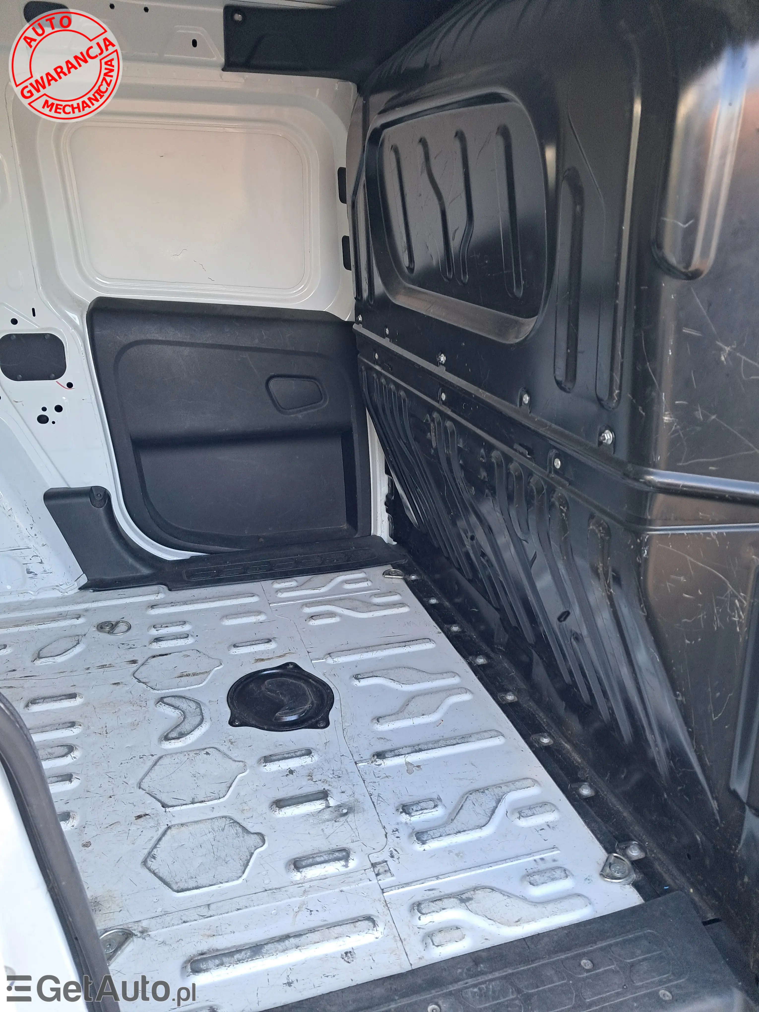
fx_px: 789
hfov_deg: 51.4
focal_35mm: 27
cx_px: 380
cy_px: 506
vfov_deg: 65.3
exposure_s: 1/60
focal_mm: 4
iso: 80
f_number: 1.8
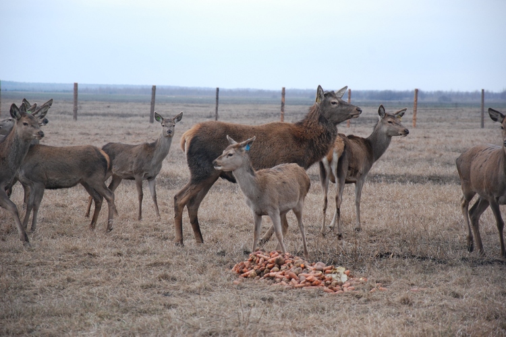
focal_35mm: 158
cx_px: 253
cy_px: 168
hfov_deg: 13.0
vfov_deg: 8.7
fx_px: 2214
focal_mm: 105
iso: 500
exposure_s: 1/350
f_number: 5.6
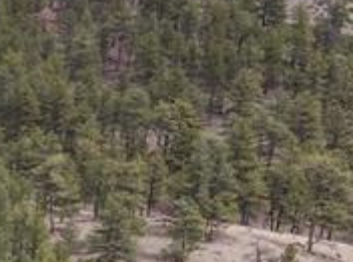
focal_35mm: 140
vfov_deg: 10.4
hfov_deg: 11.3
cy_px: 321
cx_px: -538
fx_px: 1424
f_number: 2.8
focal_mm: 4.5
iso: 100
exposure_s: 1/240
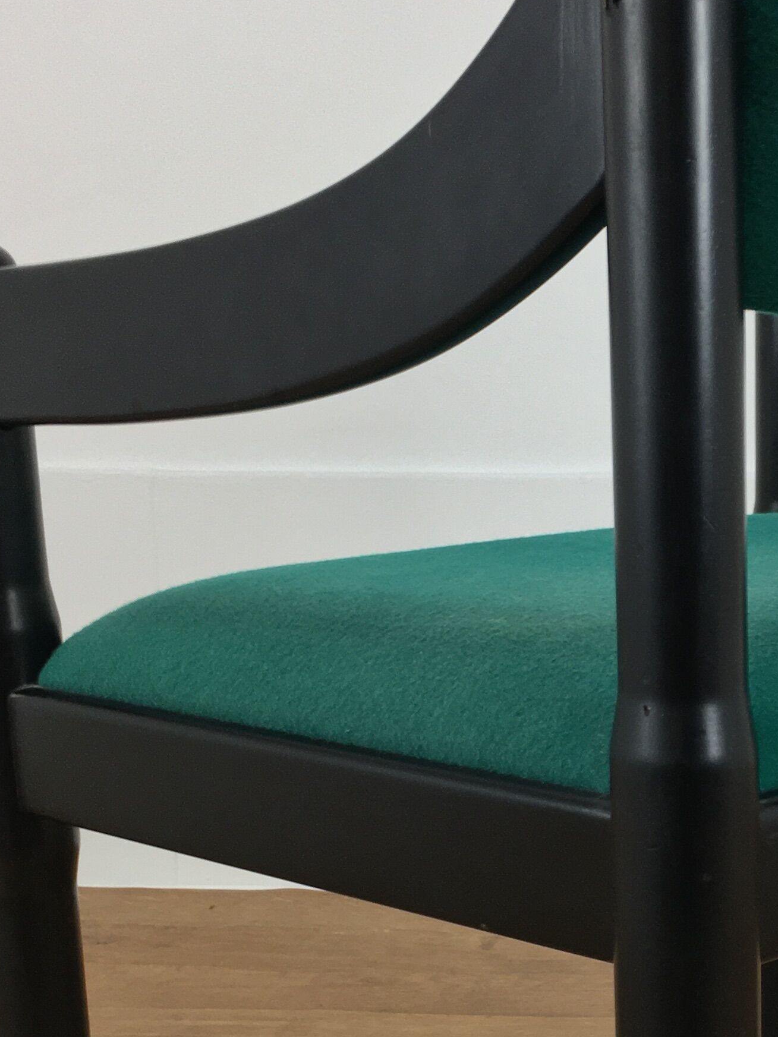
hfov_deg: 21.4
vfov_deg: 28.6
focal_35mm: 67
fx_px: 2008
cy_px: 772
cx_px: 713
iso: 40
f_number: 2.2
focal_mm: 4.15
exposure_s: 1/33
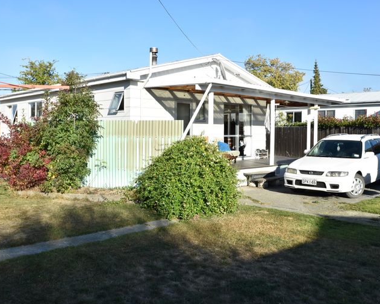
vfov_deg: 45.1
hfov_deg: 54.8
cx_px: 184
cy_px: 153
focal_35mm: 33
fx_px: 366
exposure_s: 1/400
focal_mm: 19
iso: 200
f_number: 10
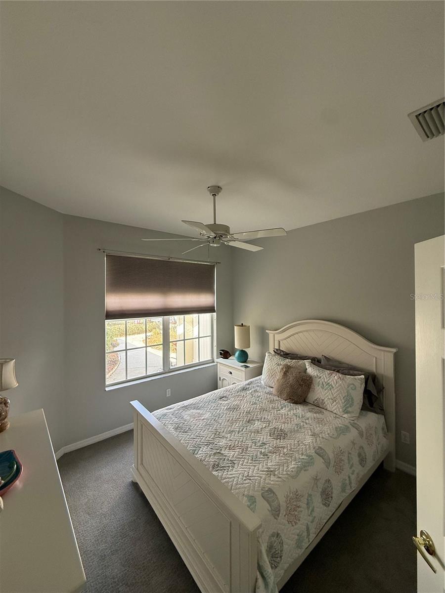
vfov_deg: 102.1
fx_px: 240
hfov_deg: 85.7
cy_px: 296
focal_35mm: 14
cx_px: 222
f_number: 2.2
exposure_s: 1/99
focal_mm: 2.22
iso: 125
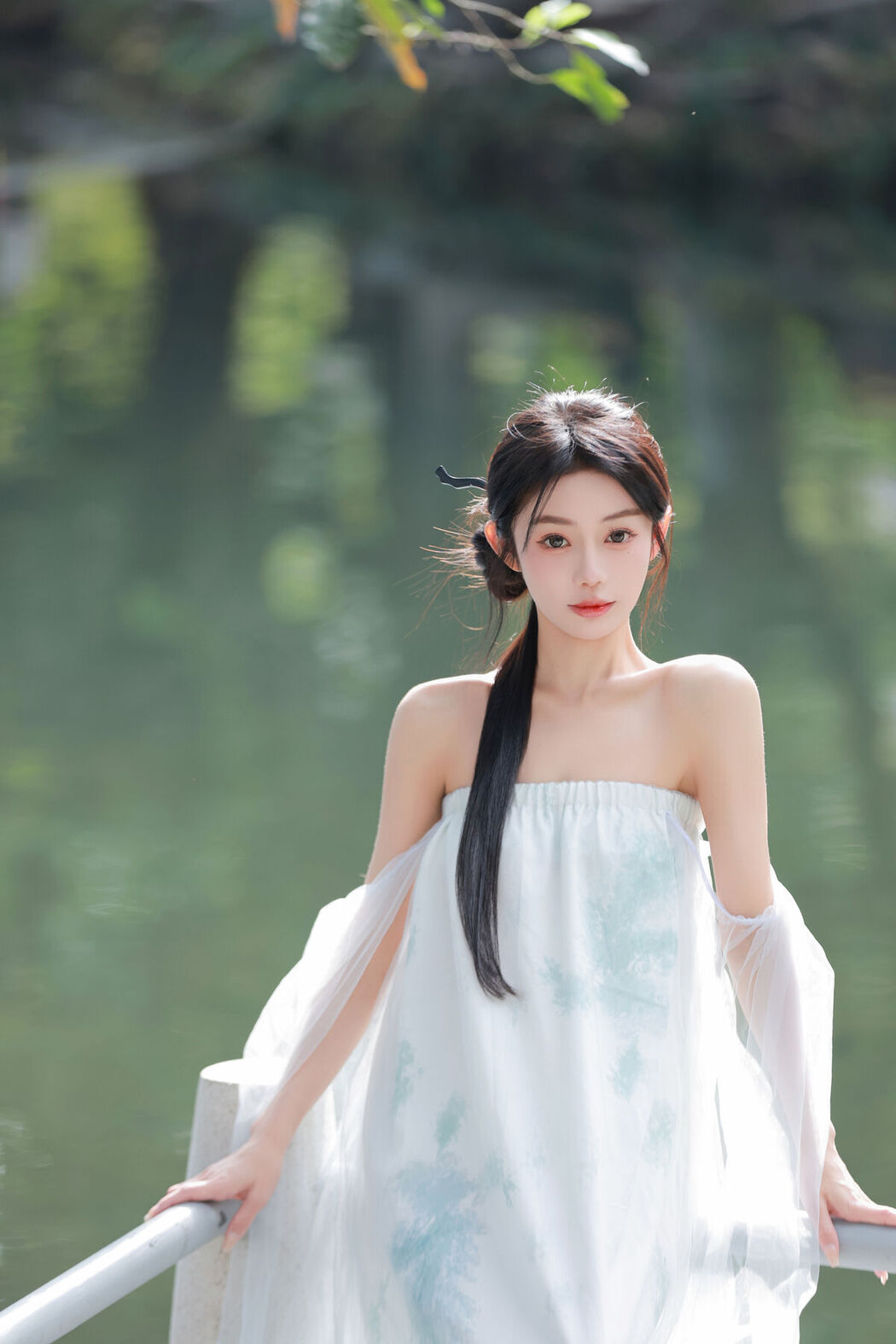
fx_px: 6309
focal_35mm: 169
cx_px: 448
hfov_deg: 8.1
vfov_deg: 12.2
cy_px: 672
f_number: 2.8
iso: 500
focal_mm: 170
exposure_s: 1/500
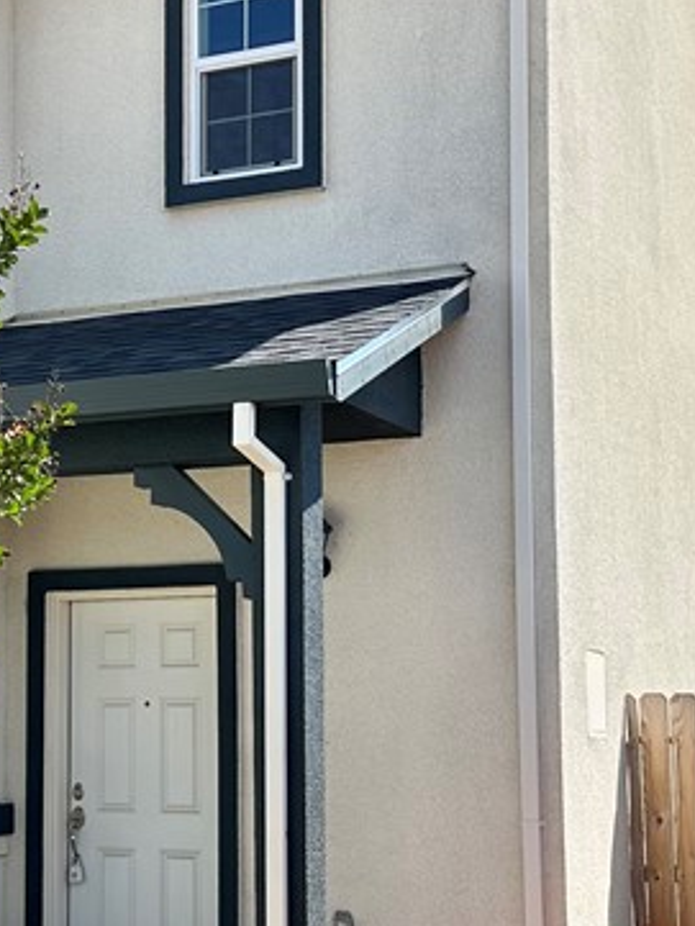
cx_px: 126
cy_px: 544
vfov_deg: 28.5
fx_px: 1819
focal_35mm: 68
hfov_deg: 21.3
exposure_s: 1/3058
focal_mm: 6.86
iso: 80
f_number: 1.78
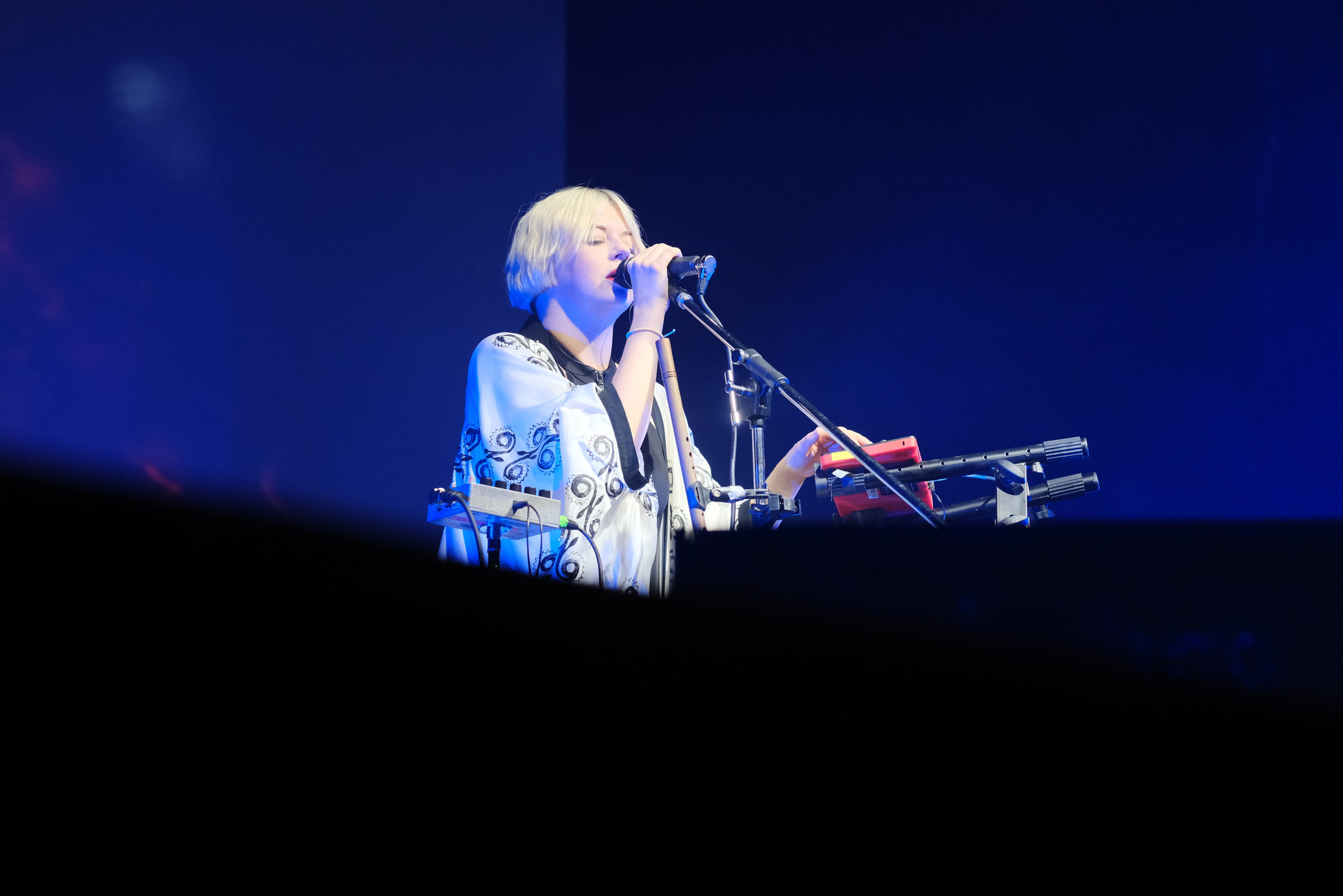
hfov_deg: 24.2
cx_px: 672
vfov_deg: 16.3
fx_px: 3134
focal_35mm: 84
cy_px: 448
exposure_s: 1/100
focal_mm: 56
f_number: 2.8
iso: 1600
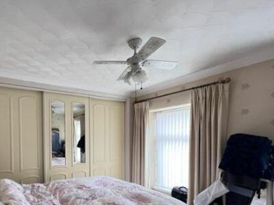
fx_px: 150
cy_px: 134
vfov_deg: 67.1
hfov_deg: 81.6
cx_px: 90
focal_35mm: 19
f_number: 1.8
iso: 100
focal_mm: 1.57
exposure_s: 1/100
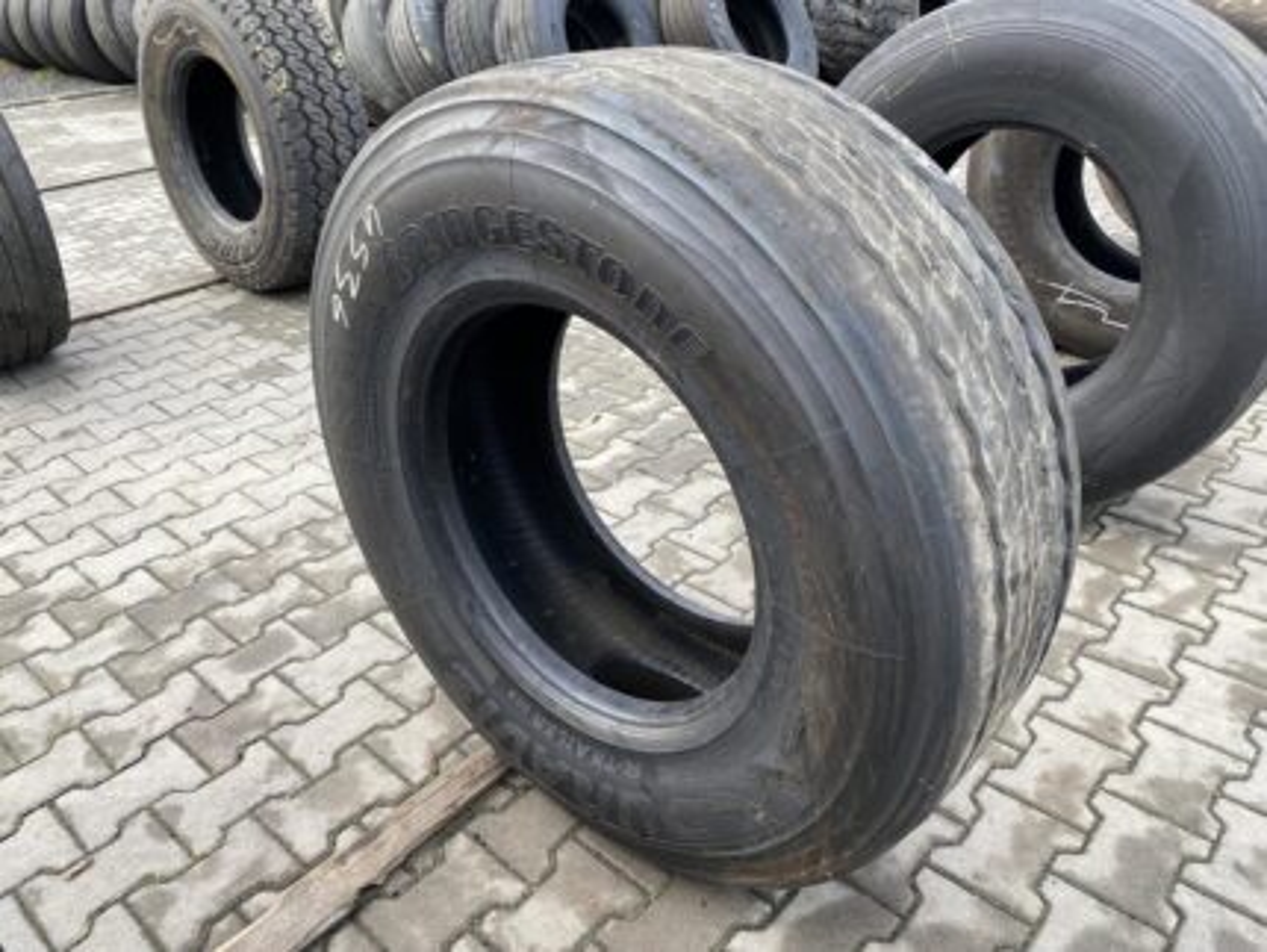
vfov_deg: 53.1
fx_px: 952
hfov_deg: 67.3
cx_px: 634
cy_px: 476
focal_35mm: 26
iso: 32
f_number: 1.8
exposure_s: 1/152
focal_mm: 4.25
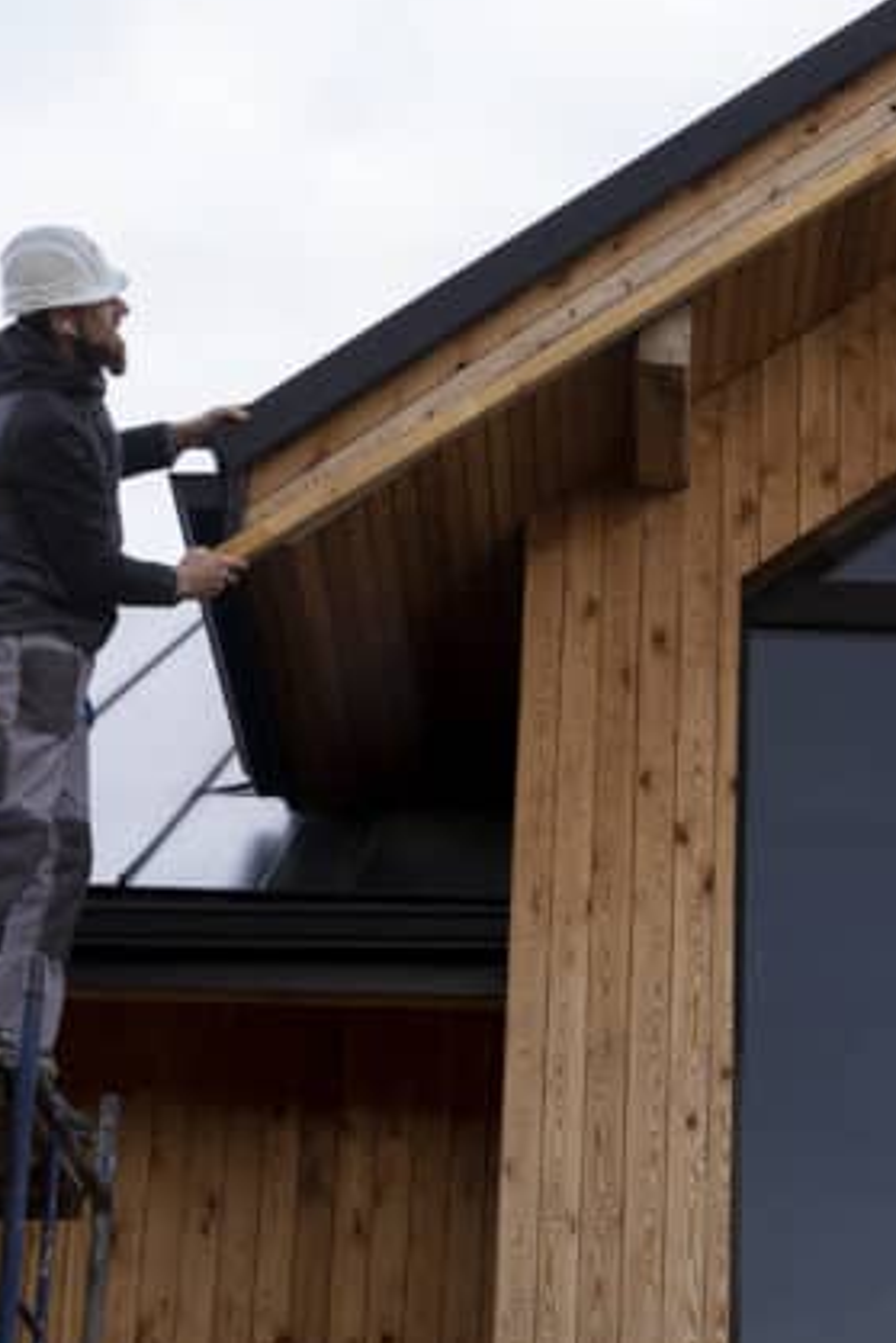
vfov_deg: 20.8
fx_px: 3655
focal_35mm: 98
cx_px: 760
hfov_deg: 13.9
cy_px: 668
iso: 200
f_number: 3.5
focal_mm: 40
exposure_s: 1/250
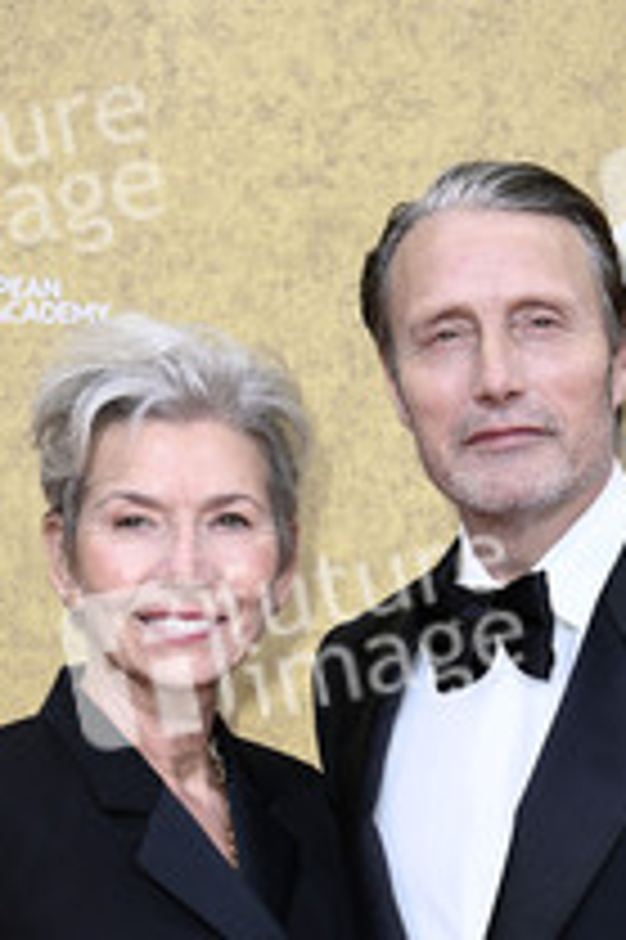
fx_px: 4990
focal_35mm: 191
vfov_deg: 10.7
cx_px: 423
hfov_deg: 7.2
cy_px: 868
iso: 1000
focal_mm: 100
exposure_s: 1/250
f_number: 5.6
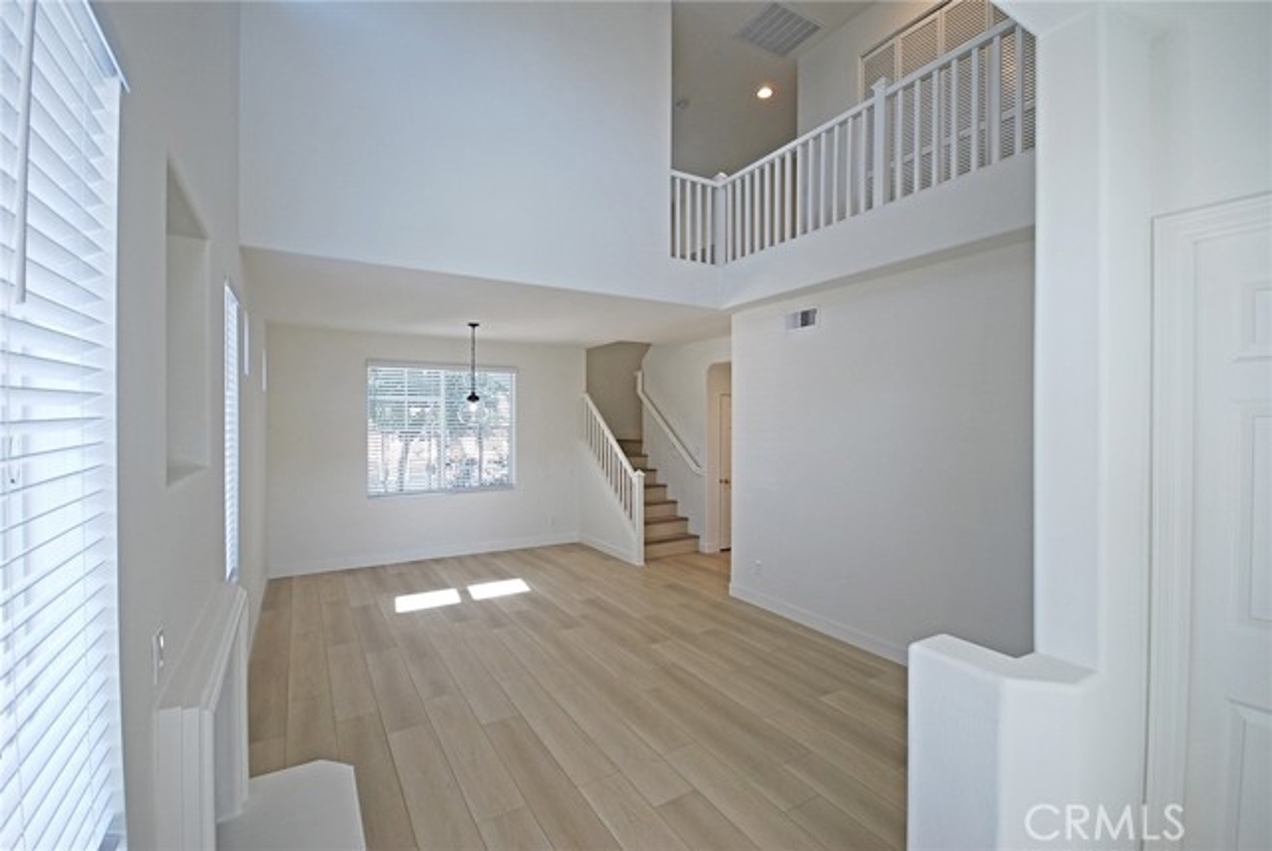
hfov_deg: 100.3
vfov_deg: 77.4
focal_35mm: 15
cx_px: 636
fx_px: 530
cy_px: 426
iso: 200
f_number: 4.5
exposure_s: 1/80
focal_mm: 10
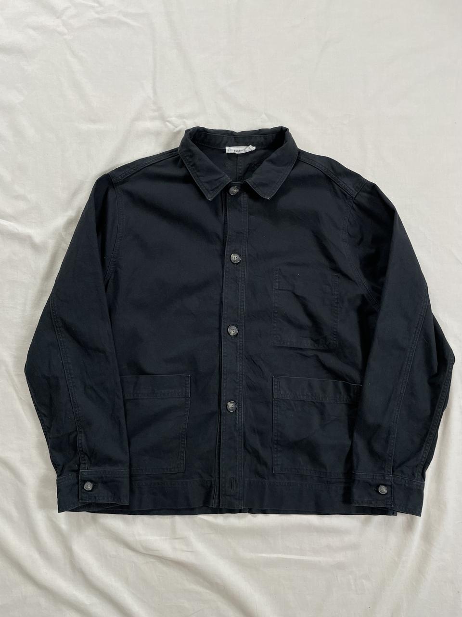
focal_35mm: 26
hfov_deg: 53.1
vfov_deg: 67.3
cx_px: 231
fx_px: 463
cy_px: 308
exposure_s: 1/121
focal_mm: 4.2
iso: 80
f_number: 1.6
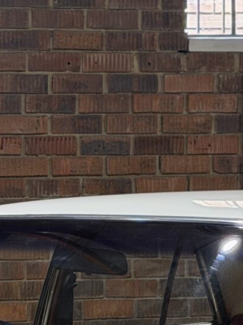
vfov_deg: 8.5
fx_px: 2146
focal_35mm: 229
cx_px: 74
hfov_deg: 6.5
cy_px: 408
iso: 160
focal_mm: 6.76
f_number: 1.78
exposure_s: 1/50
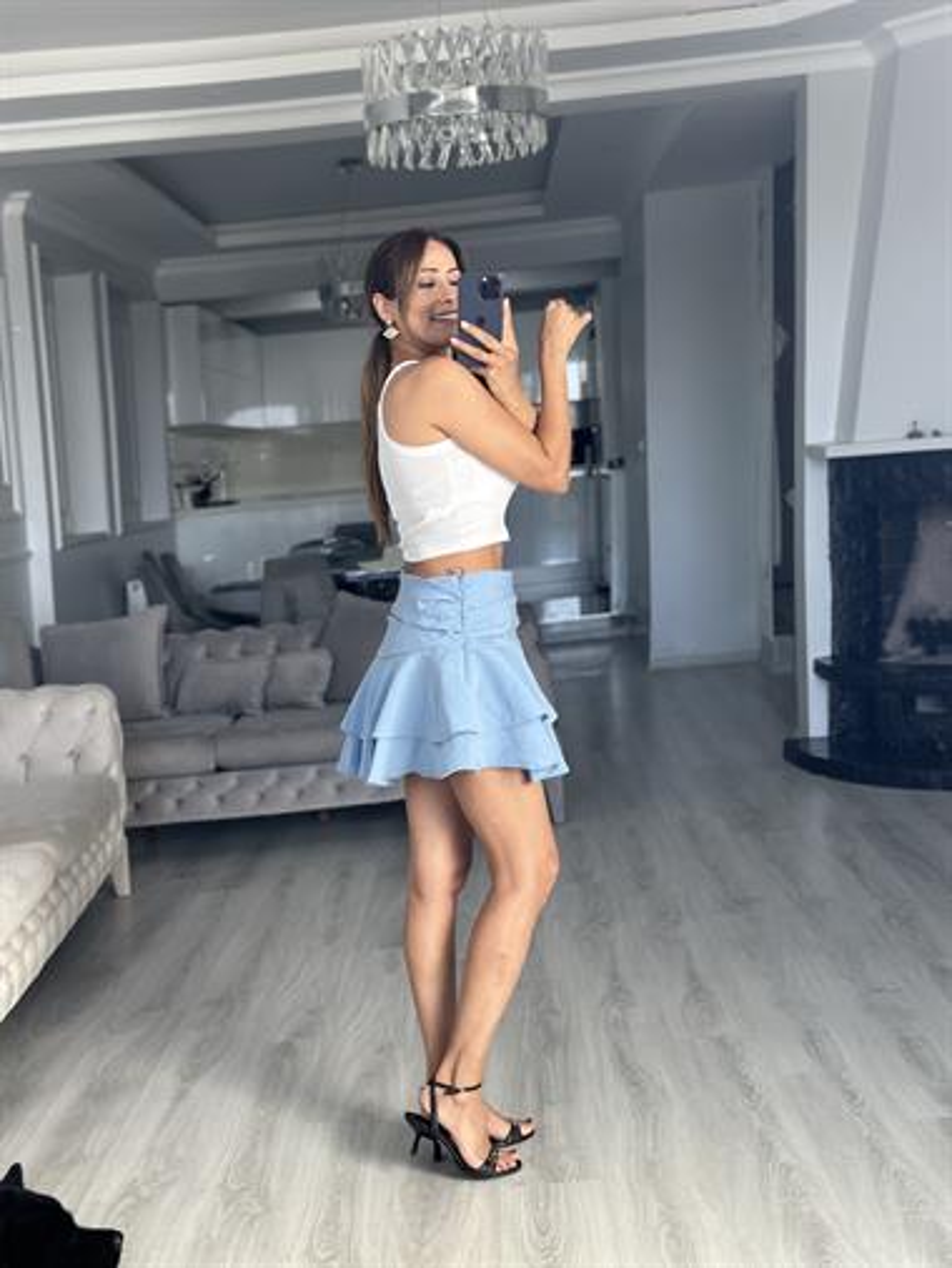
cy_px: 634
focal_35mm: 48
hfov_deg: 30.3
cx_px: 476
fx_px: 1759
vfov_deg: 39.6
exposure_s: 1/143
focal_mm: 6.86
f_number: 1.78
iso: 125
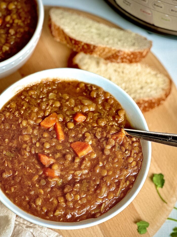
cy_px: 124
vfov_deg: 23.0
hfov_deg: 17.4
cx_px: 81
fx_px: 580
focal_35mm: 85
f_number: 2.8
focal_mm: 9
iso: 320
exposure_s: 1/30
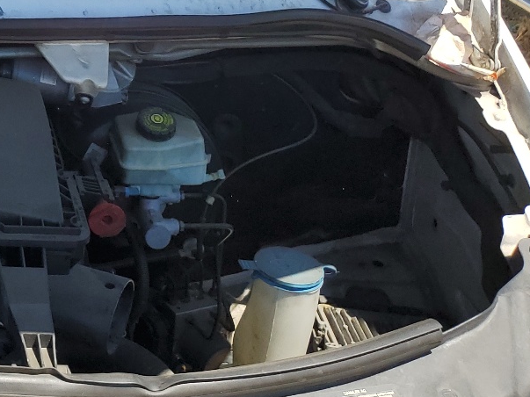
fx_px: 1056
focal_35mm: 69
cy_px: -99
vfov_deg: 19.8
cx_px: -152
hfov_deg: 24.7
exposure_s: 1/2000
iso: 50
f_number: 1.5
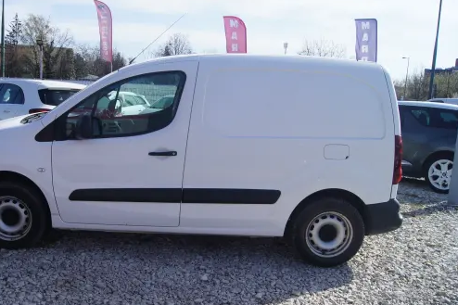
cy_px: 159
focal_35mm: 35
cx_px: 166
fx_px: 445
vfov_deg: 37.8
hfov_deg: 53.7
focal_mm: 18
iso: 100
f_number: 11
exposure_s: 1/125
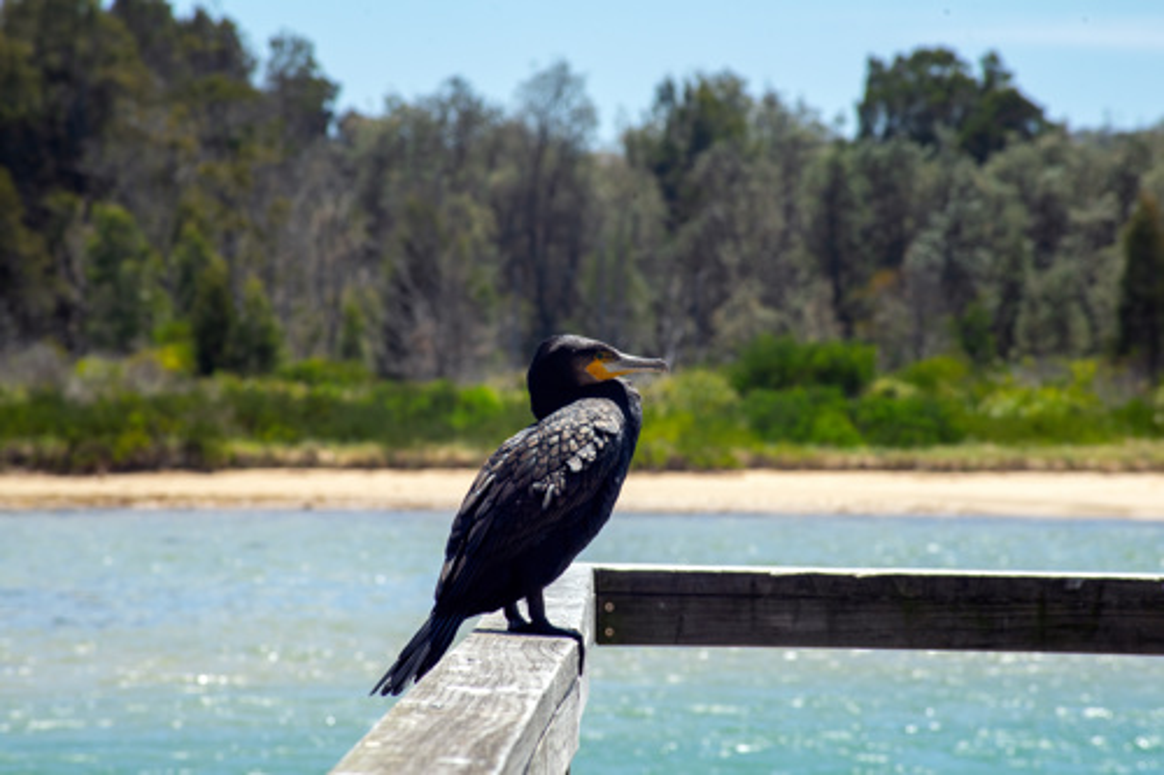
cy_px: 388
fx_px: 6787
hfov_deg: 9.8
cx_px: 582
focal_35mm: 210
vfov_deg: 6.5
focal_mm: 210
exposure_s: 1/160
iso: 100
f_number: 14
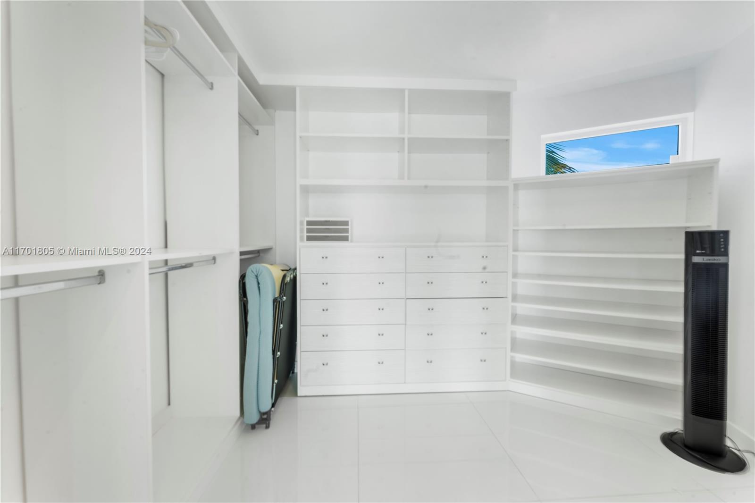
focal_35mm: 14
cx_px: 378
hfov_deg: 104.3
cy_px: 252
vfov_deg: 81.2
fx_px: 294
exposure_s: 3.2
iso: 100
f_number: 16
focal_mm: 14
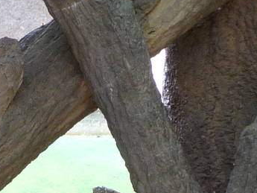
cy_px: 246
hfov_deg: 10.4
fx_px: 1240
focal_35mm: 167
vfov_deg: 8.8
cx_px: -333
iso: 100
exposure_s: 1/40
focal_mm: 6
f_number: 3.7
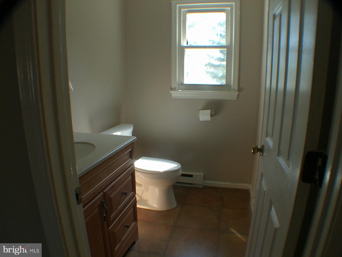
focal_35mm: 37
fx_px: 366
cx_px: 171
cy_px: 128
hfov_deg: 50.1
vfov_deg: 38.7
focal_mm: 5.8
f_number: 3.4
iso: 100
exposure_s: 1/45
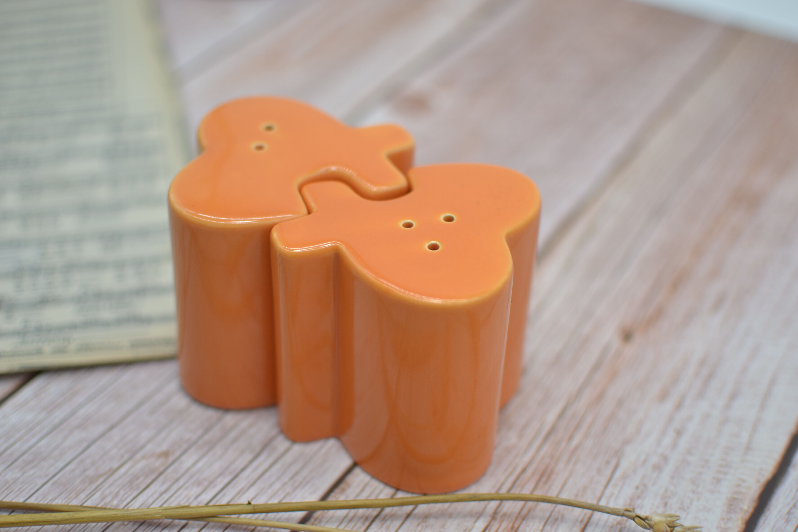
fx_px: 1164
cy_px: 266
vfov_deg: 25.8
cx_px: 399
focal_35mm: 52
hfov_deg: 37.9
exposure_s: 1/500
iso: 100
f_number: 1.8
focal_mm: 35
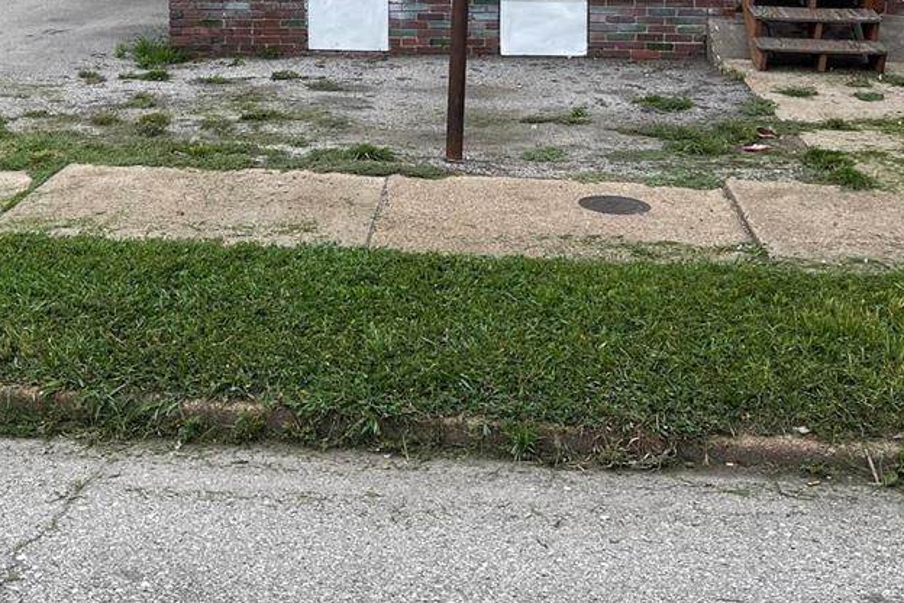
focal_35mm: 50
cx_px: 340
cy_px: -33
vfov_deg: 25.3
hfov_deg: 39.3
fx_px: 1255
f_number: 1.6
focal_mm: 5.1
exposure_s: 1/1200
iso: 32
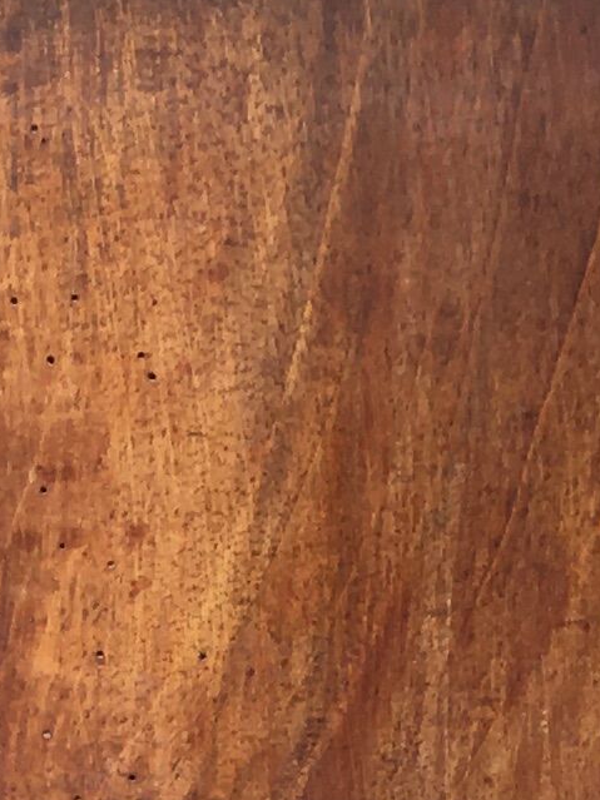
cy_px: 1713
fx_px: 4231
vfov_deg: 9.9
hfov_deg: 8.1
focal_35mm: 183
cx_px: 382
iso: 25
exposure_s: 1/100
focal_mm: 4.15
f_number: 2.2
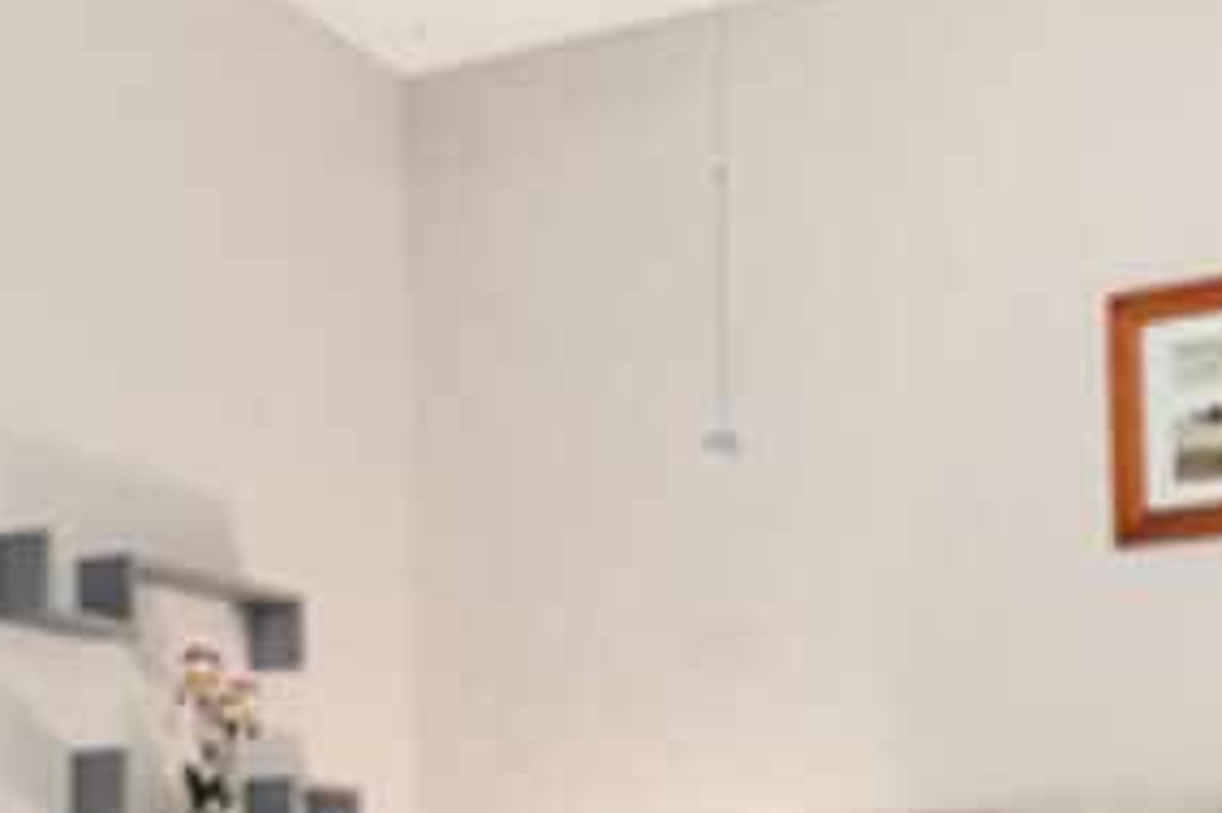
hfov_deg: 31.7
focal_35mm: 63
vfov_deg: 20.1
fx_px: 2137
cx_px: 805
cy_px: 989
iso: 250
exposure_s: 1/2.5
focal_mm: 14
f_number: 7.1
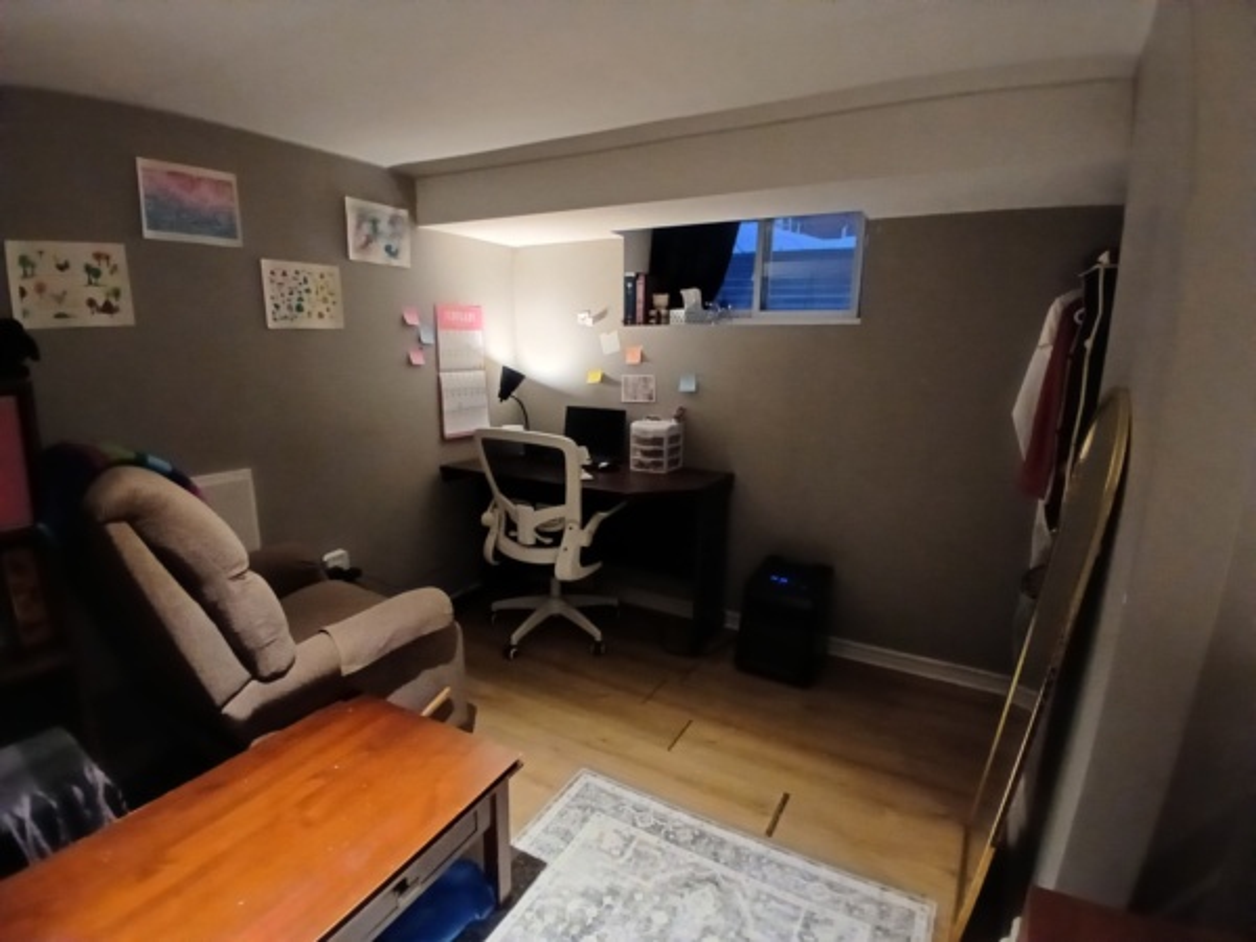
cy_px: 471
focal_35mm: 17
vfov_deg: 74.7
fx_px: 617
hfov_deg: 91.0
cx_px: 628
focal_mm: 1.4
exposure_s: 1/24
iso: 640
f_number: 2.2
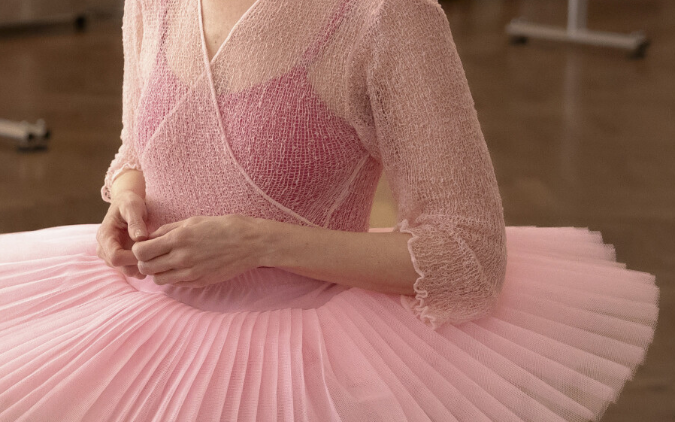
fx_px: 2943
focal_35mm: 160
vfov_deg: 8.2
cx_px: -143
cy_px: 151
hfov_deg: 12.8
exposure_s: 1/160
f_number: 3.5
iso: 2500
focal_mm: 47
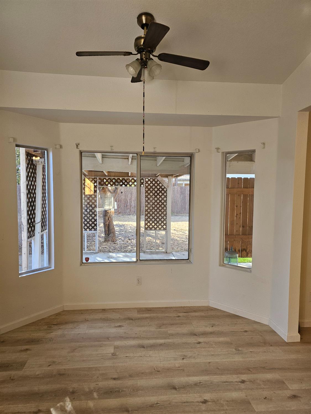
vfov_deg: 73.9
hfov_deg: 58.9
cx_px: 156
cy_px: 207
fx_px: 276
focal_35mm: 23
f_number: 1.7
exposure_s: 1/120
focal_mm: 6.3
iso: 100
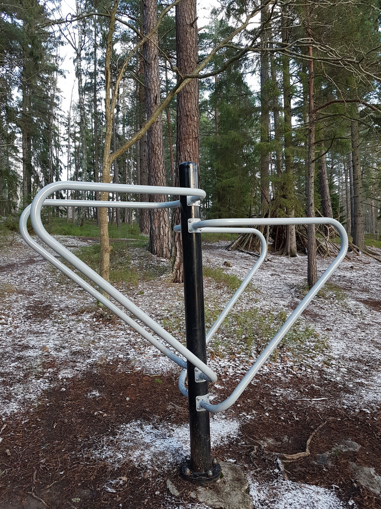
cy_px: 254
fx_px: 382
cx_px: 190
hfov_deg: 53.1
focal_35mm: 26
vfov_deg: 67.3
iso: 50
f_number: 1.7
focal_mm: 4.2
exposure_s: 1/50
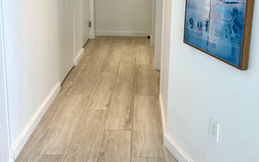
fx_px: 261
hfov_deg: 52.8
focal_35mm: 37
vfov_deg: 32.4
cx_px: 130
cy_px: 11
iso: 80
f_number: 1.5
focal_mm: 5.7
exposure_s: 1/120
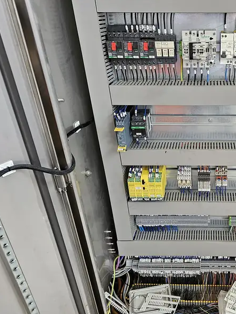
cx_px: 202
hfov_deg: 42.5
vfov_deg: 58.4
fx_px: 282
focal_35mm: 31
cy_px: 158
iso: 250
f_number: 1.7
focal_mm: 6.3
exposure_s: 1/142
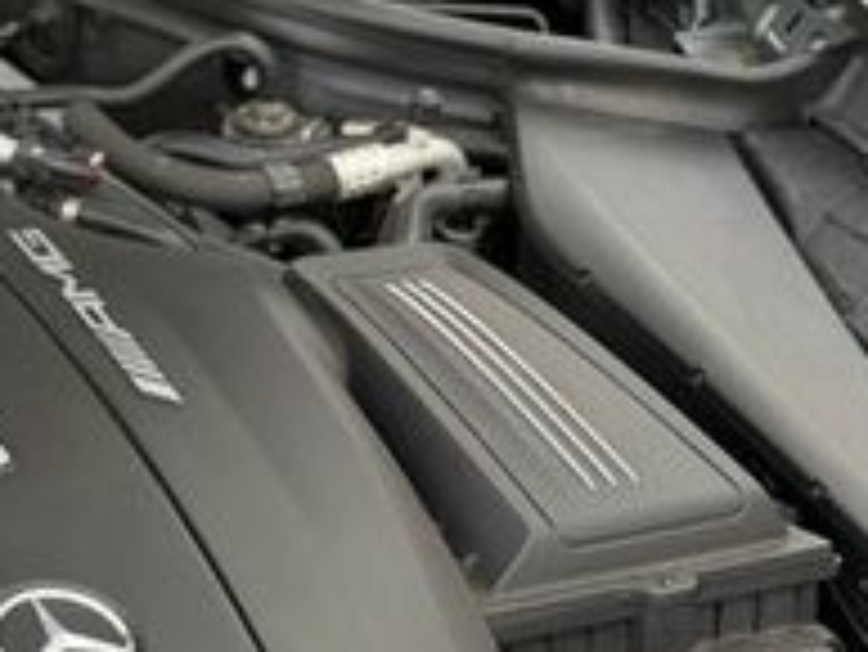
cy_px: 333
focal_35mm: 159
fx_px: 3989
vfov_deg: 9.3
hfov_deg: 12.0
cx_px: -306
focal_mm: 6.76
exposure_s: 1/778
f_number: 1.78
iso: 100
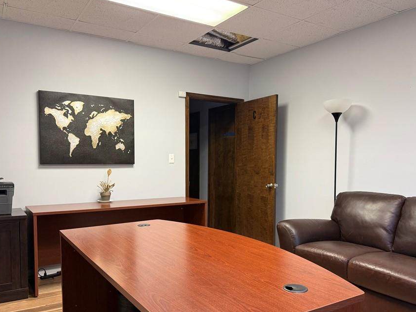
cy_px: 179
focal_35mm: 29
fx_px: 349
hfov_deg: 61.6
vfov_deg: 48.1
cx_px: 214
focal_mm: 6.76
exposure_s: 1/60
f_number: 1.78
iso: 250
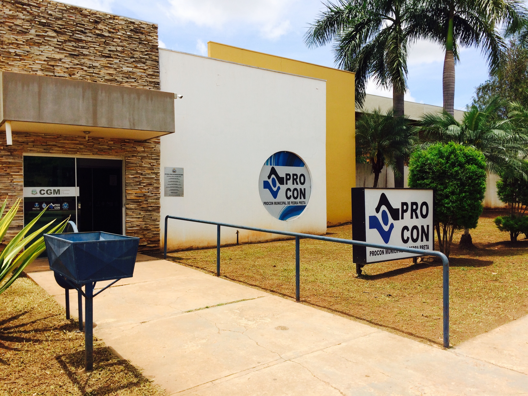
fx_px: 442
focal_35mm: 29
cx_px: 264
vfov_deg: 48.2
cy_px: 198
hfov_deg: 61.7
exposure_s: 1/1866
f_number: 2.2
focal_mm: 4.15
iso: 32
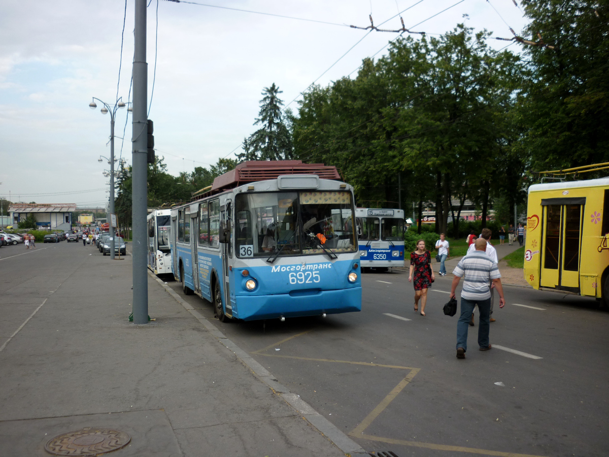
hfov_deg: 55.4
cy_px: 228
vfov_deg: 42.9
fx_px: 581
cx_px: 304
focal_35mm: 33
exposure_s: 1/250
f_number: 2.8
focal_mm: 5.5
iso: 80
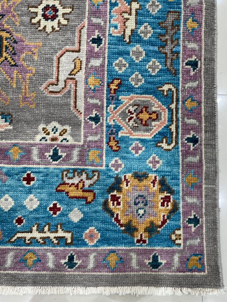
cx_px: 114
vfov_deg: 67.3
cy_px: 151
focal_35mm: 26
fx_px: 227
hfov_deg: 53.1
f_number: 1.6
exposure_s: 1/102
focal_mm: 4.2
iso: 64
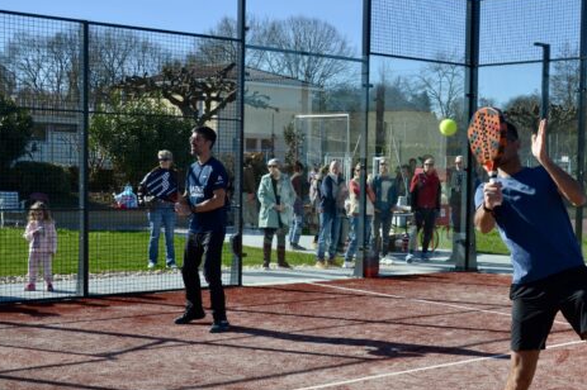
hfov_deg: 33.4
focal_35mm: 59
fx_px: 961
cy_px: 224
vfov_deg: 22.9
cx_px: 423
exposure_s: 1/1600
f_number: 6.3
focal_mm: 26
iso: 400
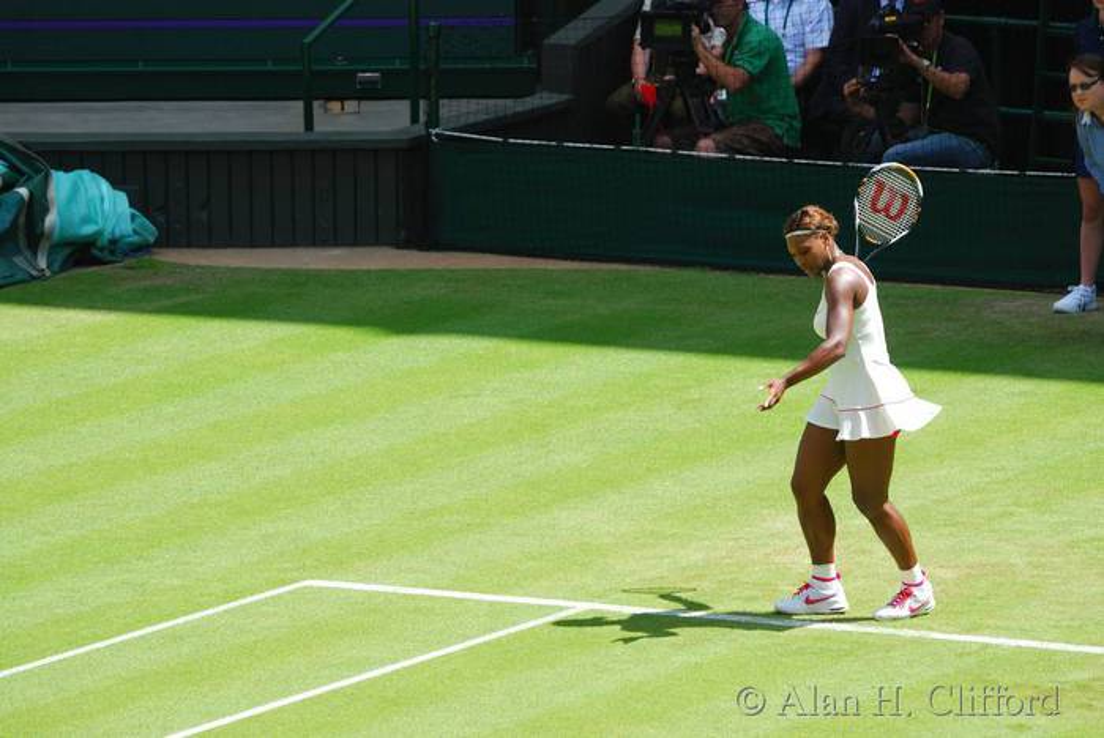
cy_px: 369
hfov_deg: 4.6
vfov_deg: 3.1
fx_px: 13811
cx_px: 552
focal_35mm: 450
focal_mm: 300
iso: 200
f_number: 5.3
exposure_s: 1/400
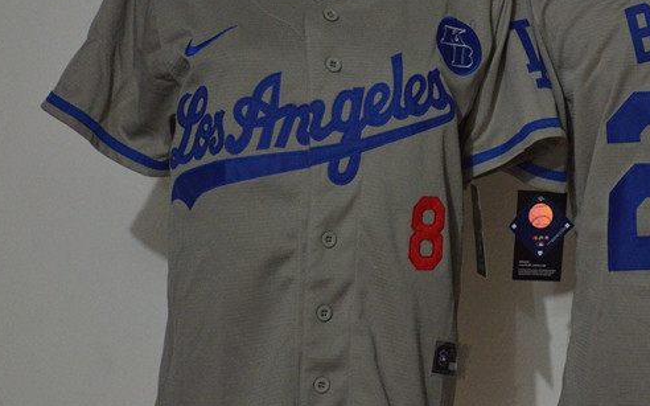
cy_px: 145
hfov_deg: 14.0
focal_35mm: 149
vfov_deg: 8.8
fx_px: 2638
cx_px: 513
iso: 4000
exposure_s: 1/40
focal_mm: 60
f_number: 5
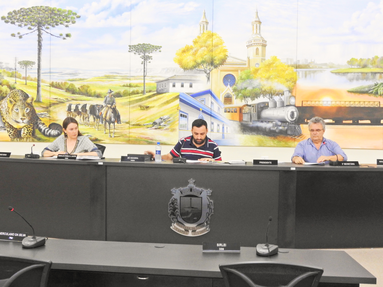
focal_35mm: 55
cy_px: 144
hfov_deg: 34.9
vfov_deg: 26.6
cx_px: 192
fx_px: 609
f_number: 5
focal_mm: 9.9
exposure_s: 1/8
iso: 720
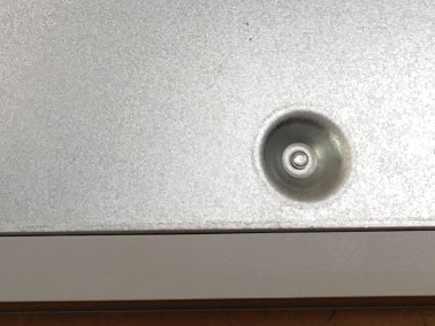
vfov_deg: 14.2
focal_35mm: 99
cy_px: -127
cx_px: 38
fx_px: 1245
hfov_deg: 19.4
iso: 50
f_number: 1.8
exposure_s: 1/394
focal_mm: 4.36
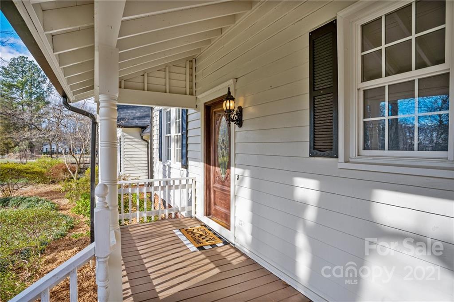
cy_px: 151
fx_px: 214
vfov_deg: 70.3
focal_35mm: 17
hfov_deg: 93.3
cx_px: 227
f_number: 6.3
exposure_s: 1/160
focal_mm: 17
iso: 100
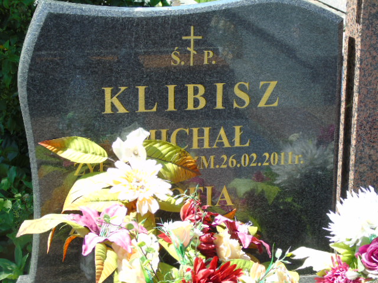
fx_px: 1026
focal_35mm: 94
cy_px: 142
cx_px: 189
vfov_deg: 15.7
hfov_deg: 20.9
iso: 80
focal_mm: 17
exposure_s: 1/160
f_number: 4.3
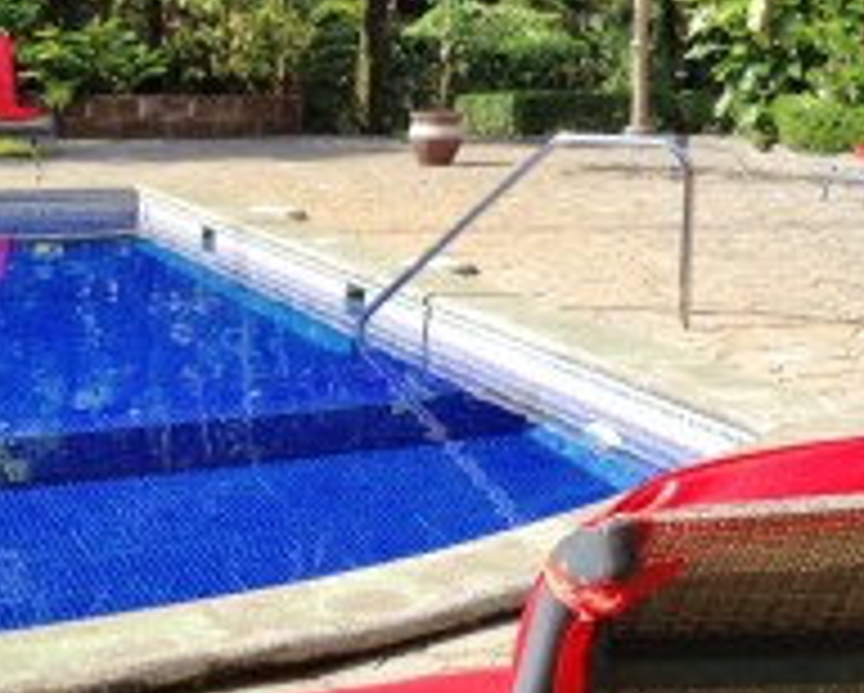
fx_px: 2048
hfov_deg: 23.0
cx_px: 846
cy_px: 40
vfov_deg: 18.8
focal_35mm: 80
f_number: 2.4
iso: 50
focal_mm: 4.28
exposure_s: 1/800
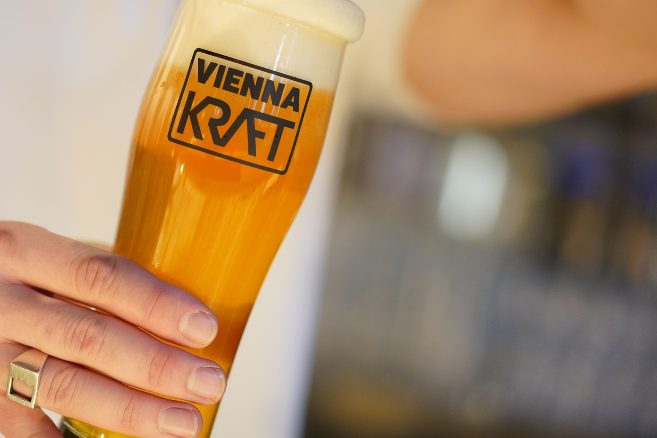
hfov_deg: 23.5
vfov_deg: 15.8
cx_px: 193
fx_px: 1569
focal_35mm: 86
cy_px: 135
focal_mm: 55
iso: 800
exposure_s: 1/100
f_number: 2
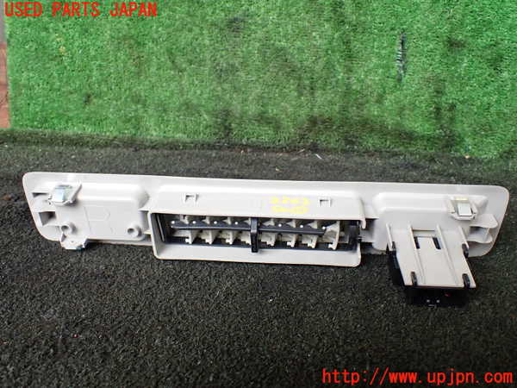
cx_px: 258
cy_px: 194
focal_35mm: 30
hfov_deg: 60.0
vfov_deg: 46.8
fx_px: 448
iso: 400
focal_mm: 5.4
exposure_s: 1/125
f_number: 2.3
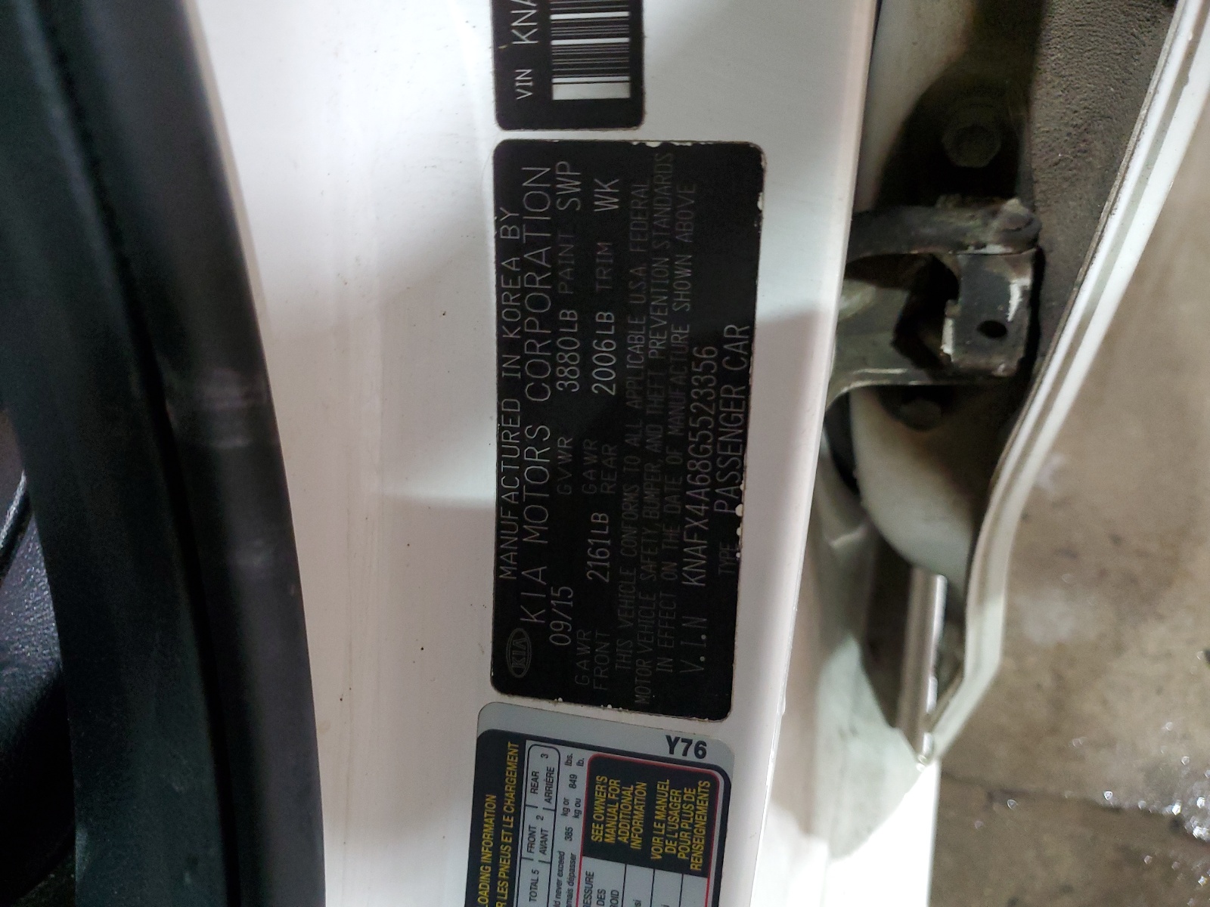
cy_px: 454
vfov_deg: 53.1
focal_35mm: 26
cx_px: 605
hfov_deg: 67.3
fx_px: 909
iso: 282
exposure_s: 1/40
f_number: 1.5
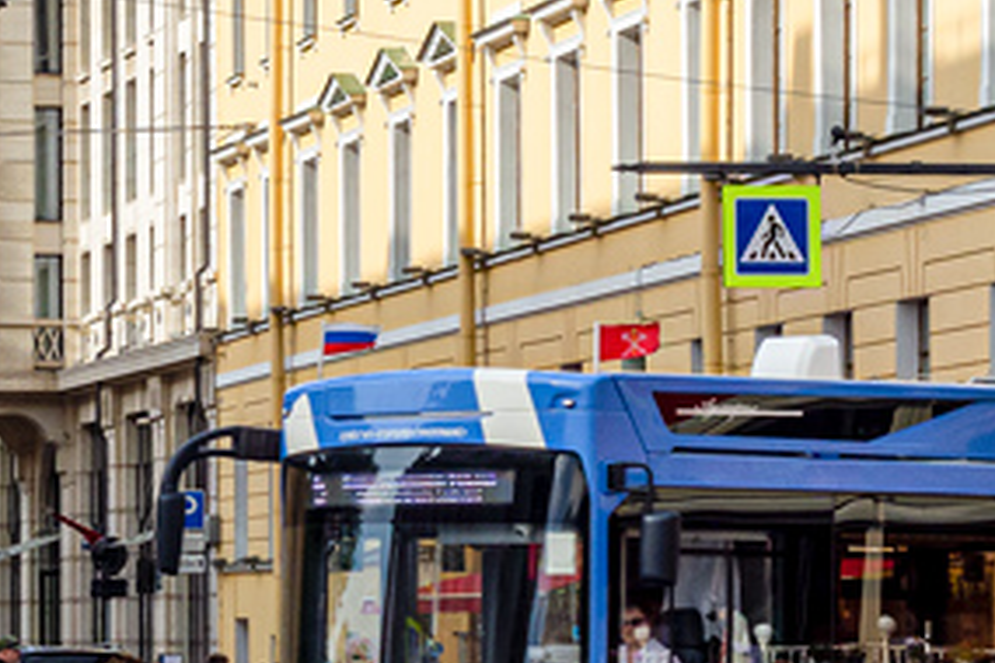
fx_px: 5472
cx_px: 356
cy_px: 49
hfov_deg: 10.4
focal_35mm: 198
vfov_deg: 6.9
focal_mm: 17.4
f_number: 5.6
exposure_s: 1/500
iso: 125
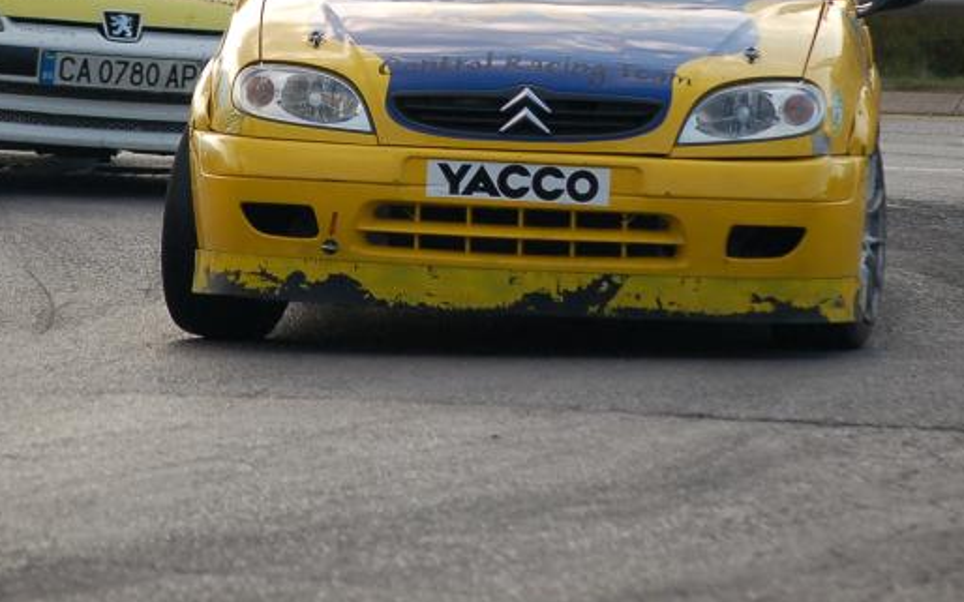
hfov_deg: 6.3
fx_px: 8799
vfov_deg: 3.9
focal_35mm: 335
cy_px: -35
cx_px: 467
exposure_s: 1/1000
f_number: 4.8
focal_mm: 110
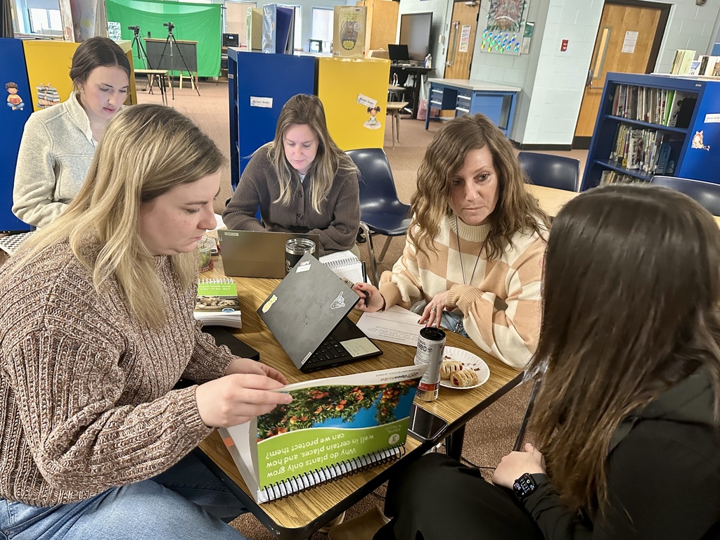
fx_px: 499
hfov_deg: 71.6
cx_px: 360
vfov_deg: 56.8
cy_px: 270
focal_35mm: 24
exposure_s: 1/40
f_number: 1.78
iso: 640
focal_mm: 6.86
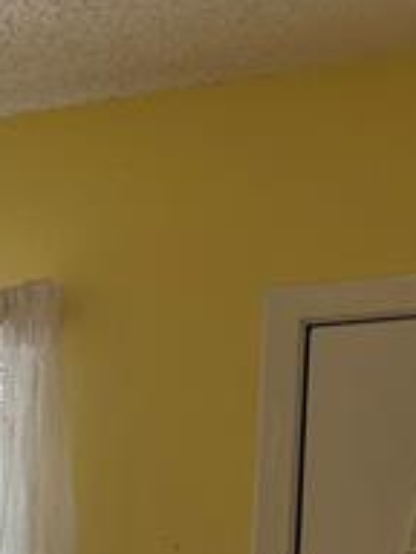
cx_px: -491
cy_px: 828
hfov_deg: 10.4
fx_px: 2051
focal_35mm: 128
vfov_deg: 14.4
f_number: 1.78
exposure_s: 1/331
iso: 80
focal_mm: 6.86
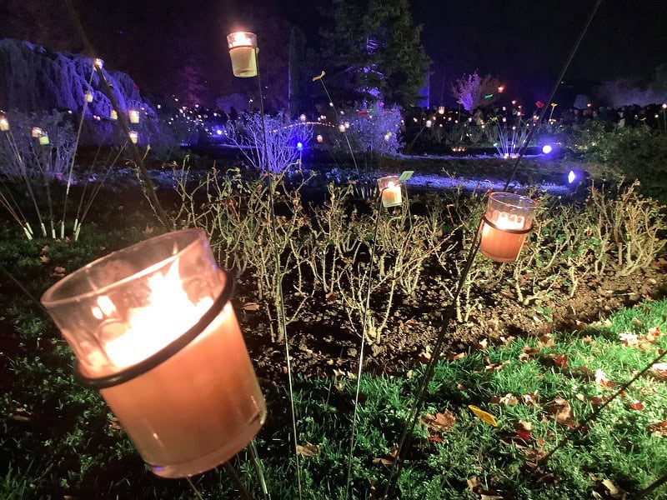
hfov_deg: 58.4
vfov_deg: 45.4
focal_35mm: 31
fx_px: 597
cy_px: 250
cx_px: 334
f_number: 2.4
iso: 500
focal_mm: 3.3
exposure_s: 1/30
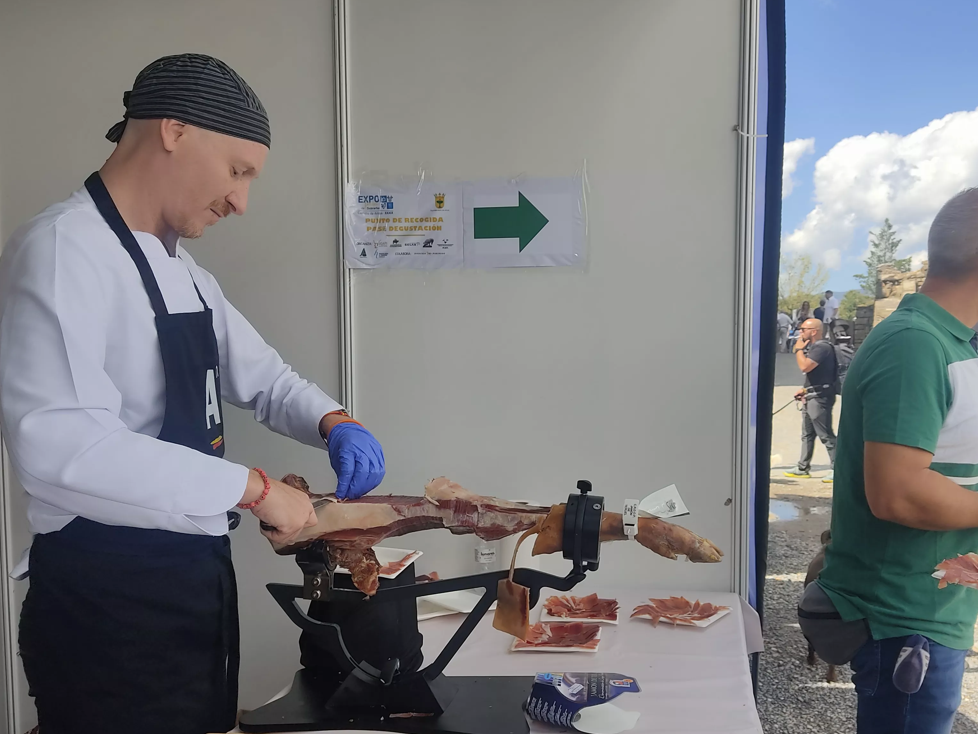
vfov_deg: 41.7
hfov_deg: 53.8
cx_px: 548
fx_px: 961
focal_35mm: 34
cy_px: 424
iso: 100
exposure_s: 1/932
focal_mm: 4.74
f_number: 1.79
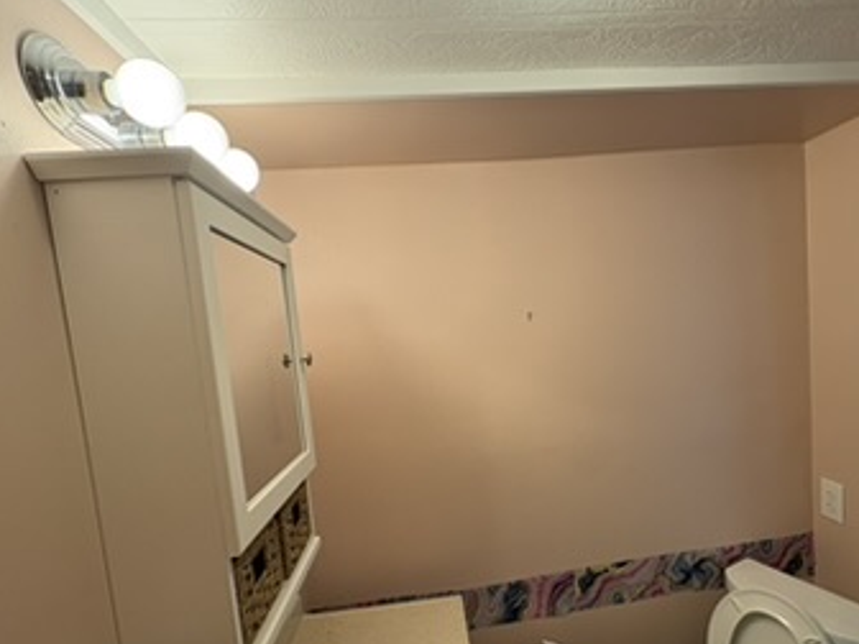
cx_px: 470
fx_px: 496
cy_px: 376
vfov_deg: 65.5
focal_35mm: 20
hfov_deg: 81.5
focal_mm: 2.22
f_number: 2.2
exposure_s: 1/120
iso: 160
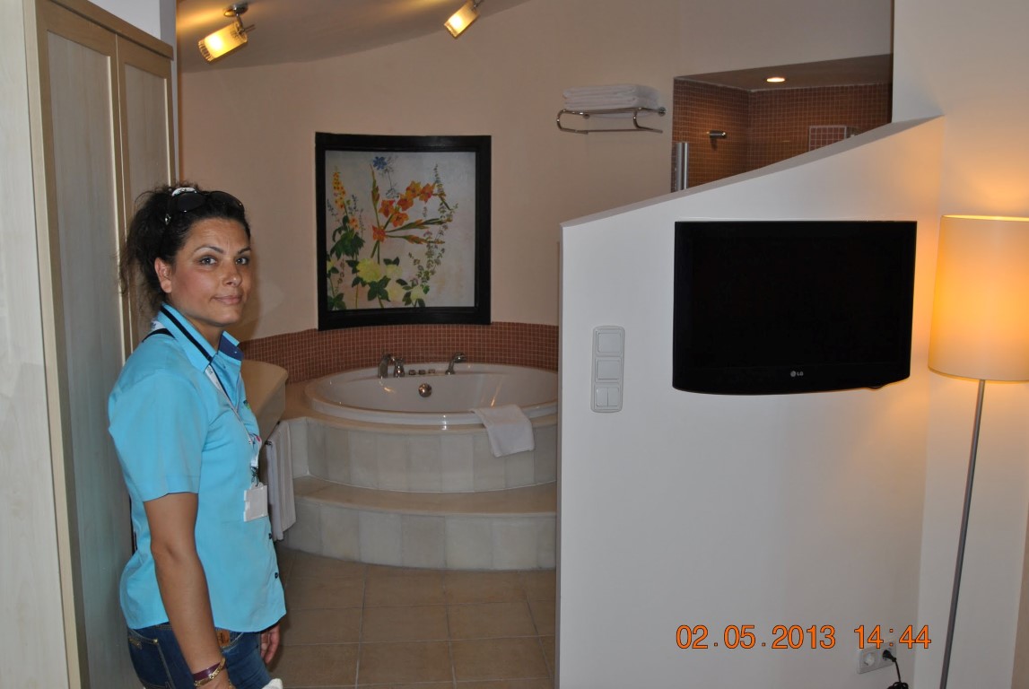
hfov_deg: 53.1
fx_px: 1030
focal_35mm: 36
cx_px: 514
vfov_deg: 37.0
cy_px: 344
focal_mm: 24
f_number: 4.5
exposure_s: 1/60
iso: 200
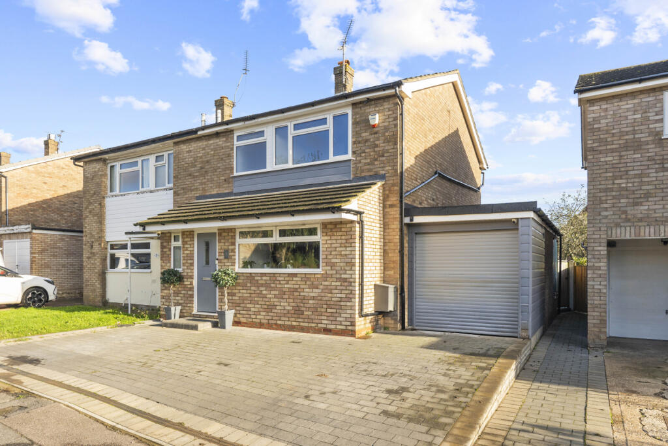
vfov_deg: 56.2
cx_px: 334
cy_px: 223
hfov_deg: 77.3
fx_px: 418
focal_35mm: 22
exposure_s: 1/125
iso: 320
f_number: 7.1
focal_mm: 22.5
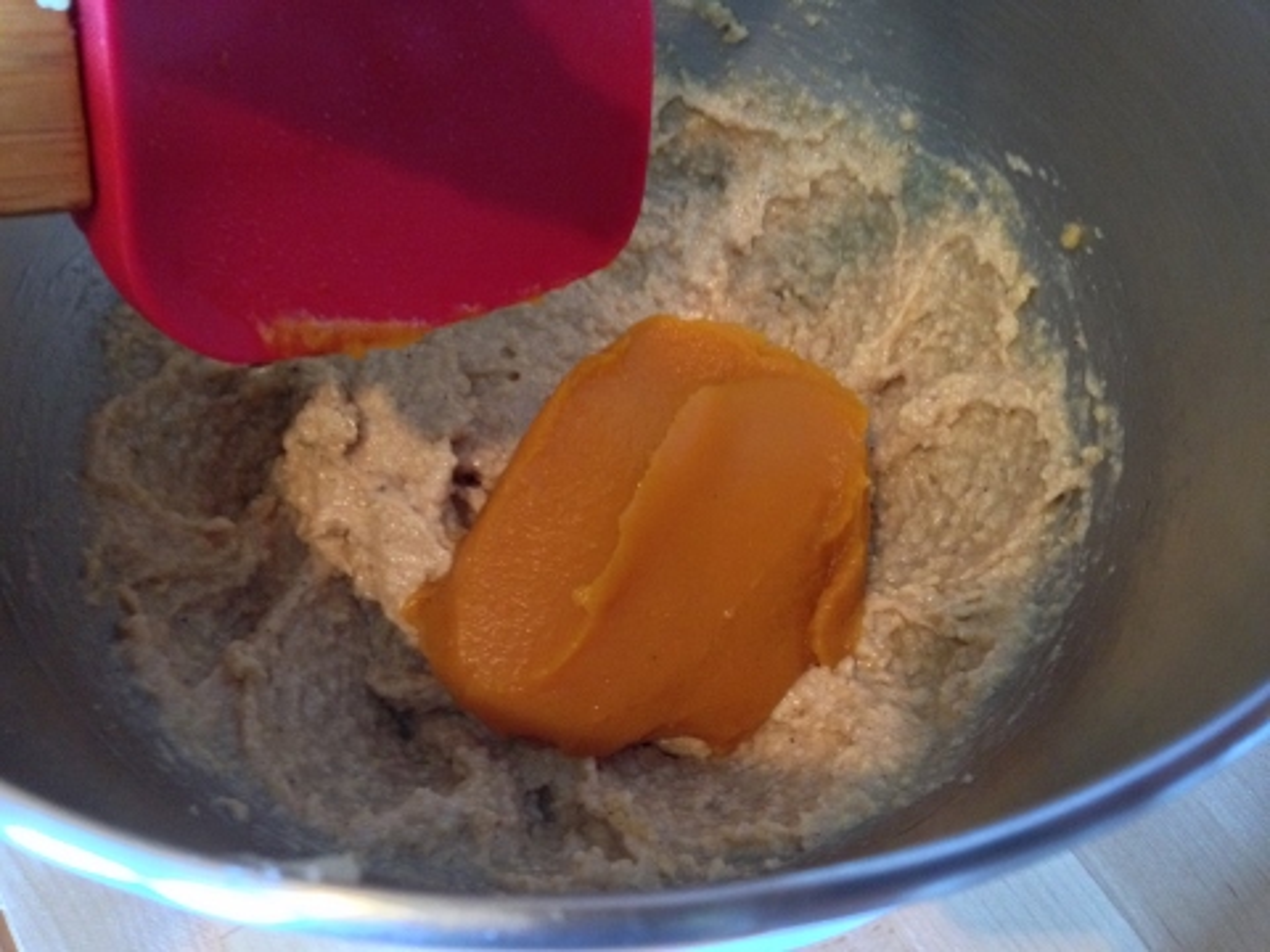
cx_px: 635
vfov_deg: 42.9
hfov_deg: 55.4
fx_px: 1211
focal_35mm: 33
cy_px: 476
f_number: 2.4
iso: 640
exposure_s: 1/15
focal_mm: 4.12
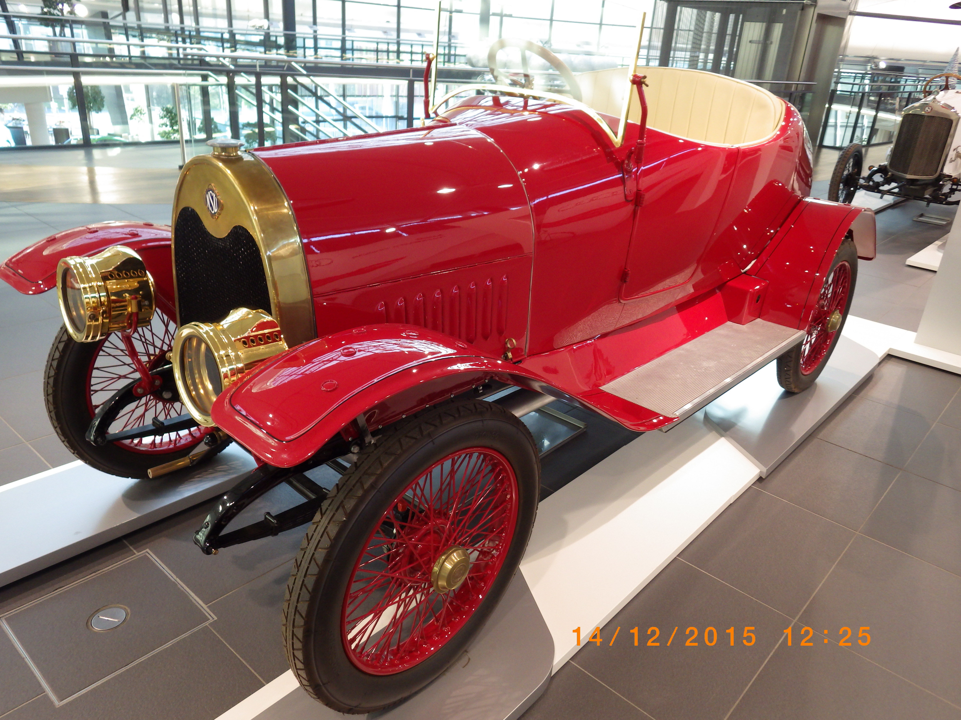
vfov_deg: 54.9
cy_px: 360
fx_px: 694
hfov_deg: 69.4
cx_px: 480
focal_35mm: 25
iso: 200
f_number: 2.8
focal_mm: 4.5
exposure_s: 1/45
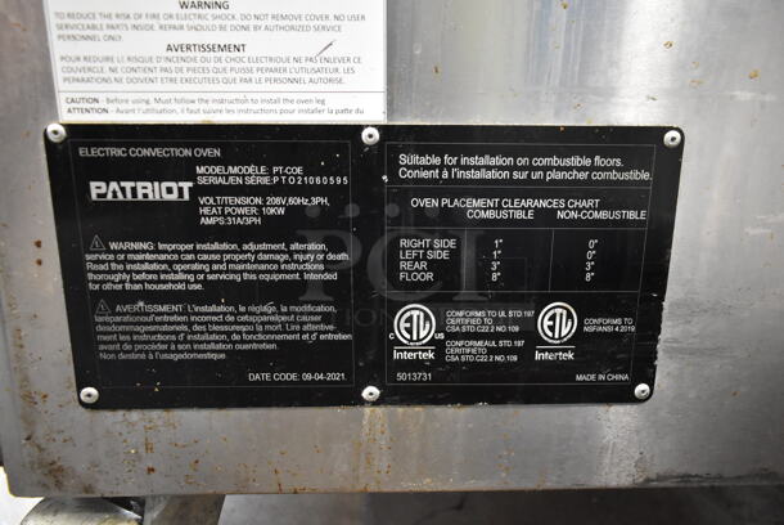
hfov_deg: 67.3
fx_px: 589
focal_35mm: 27
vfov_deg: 48.0
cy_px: 262
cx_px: 392
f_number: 3.5
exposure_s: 1/30
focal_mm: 18
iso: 3200
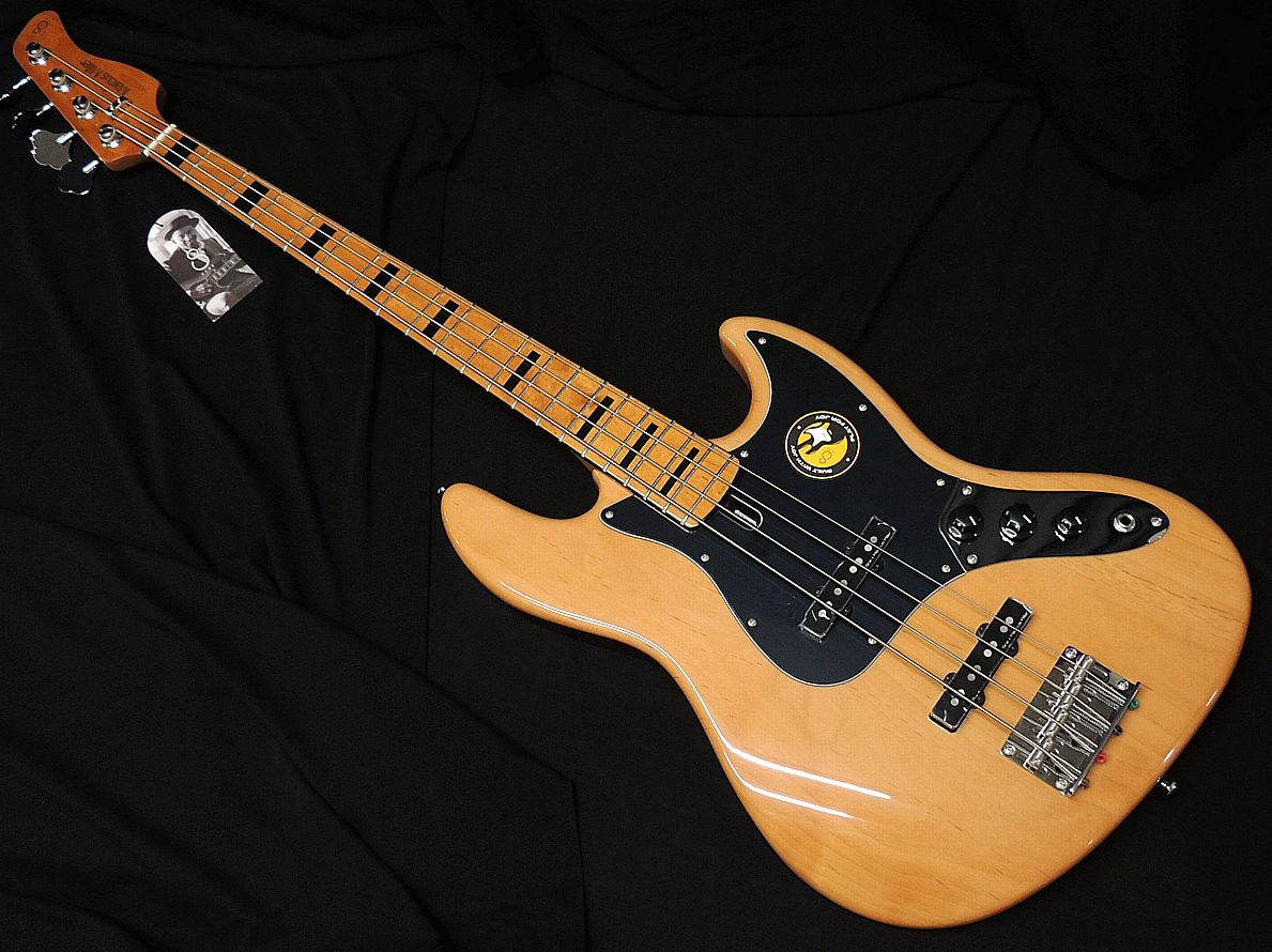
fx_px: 1212
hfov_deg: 55.4
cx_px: 636
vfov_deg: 42.9
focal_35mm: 33
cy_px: 476
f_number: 3.2
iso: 400
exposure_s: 1/25
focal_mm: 5.8
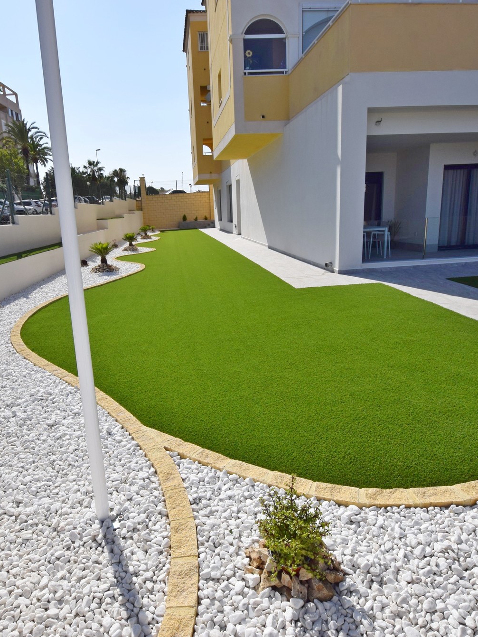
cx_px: 209
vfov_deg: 76.4
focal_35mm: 22
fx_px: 405
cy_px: 321
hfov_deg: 60.9
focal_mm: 10
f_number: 11
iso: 200
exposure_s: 1/500
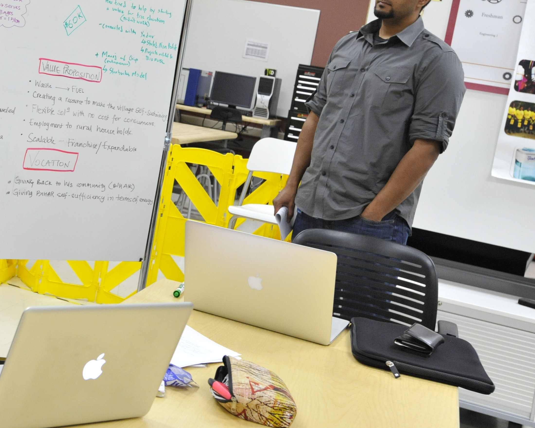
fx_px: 918
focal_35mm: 58
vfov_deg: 25.9
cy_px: 107
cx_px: 62
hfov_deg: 31.1
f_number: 5.6
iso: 2500
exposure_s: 1/80
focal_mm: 32
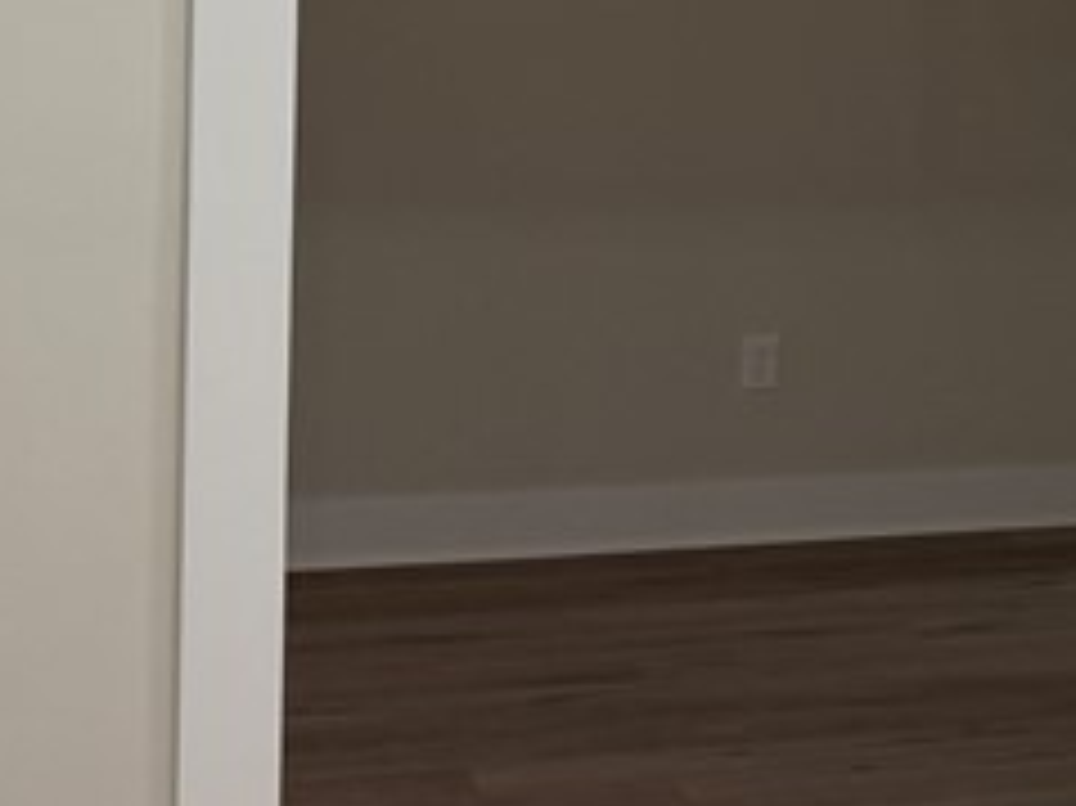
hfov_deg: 17.0
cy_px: 59
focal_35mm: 103
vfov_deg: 14.2
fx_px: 3200
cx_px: 1679
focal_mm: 6.76
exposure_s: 1/157
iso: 125
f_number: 1.78
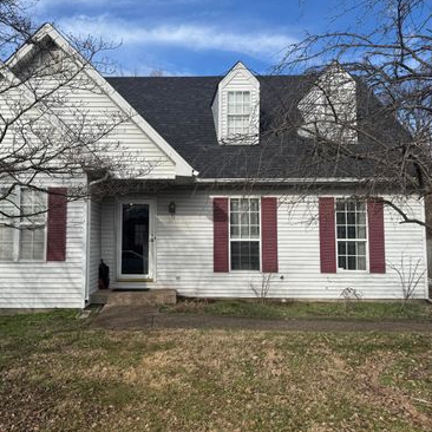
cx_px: 159
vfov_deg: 55.6
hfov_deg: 54.9
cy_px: 217
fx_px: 409
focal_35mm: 29
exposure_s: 1/3597
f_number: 1.78
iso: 80
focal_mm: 6.76
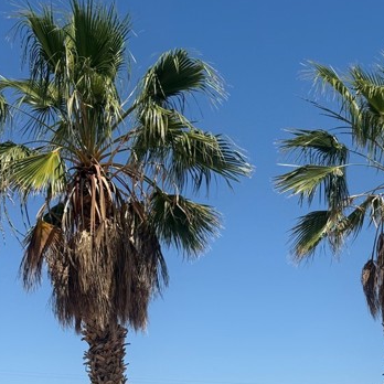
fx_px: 979
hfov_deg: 22.1
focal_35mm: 78
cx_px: 257
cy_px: 320
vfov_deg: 21.8
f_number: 1.78
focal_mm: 6.76
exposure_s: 1/7874
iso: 80
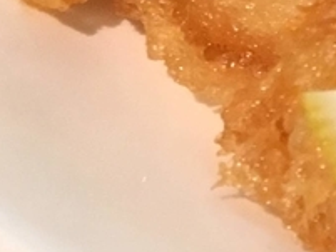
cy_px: -123
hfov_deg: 9.5
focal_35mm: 173
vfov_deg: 8.4
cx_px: 923
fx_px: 1680
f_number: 2.2
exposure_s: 1/33
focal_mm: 4.15
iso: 160
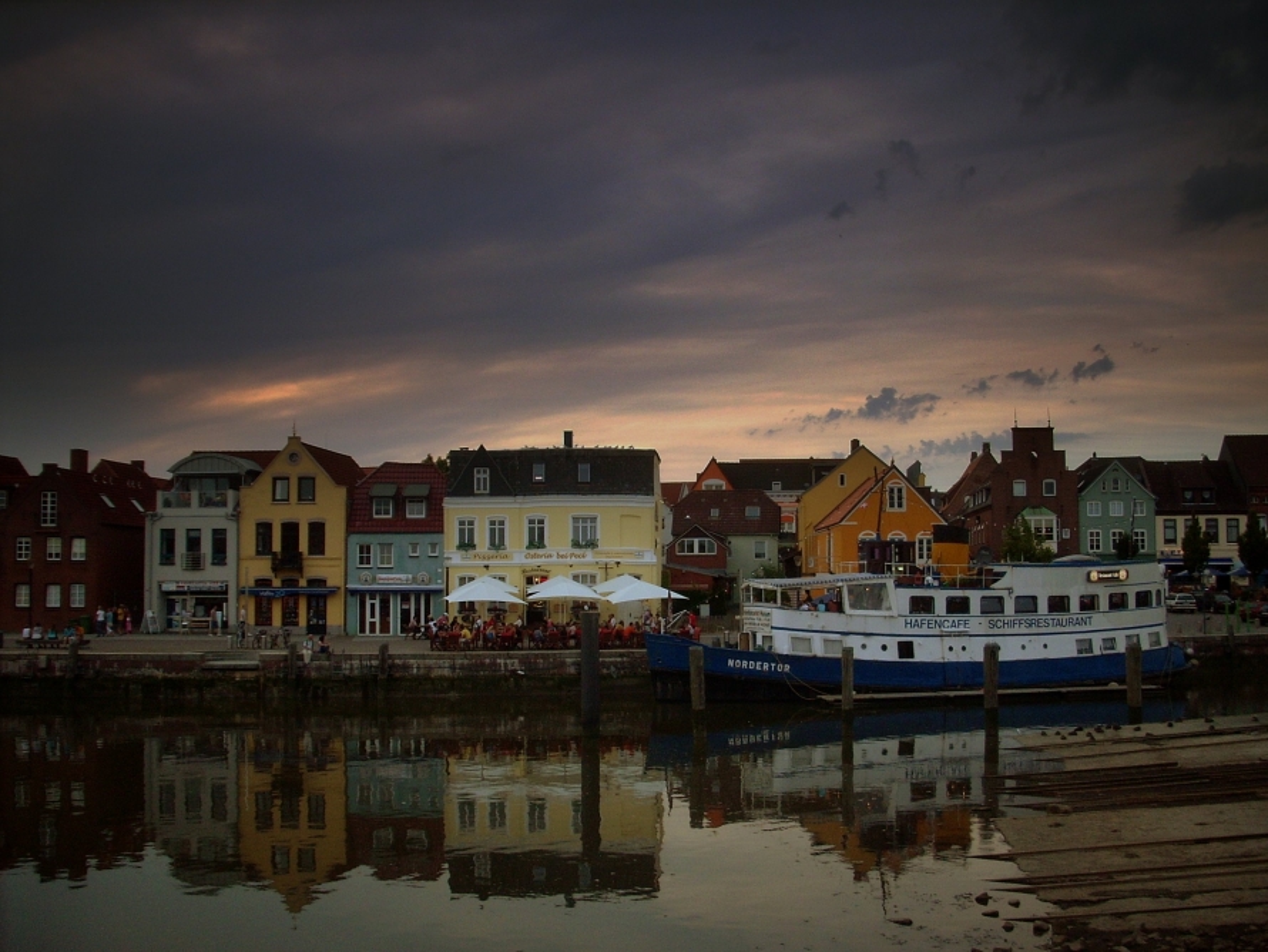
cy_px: 476
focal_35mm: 37
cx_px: 634
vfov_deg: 38.7
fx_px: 1356
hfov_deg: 50.1
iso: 64
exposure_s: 1/162
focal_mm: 6.2
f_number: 2.8
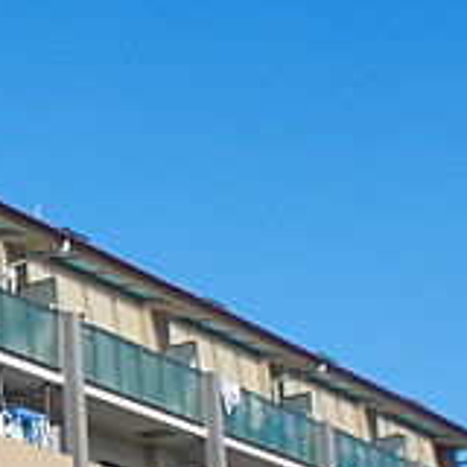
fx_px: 1923
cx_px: -266
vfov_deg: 13.5
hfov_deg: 13.0
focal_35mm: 126
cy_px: 557
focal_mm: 6.3
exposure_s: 1/400
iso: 64
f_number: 5.6
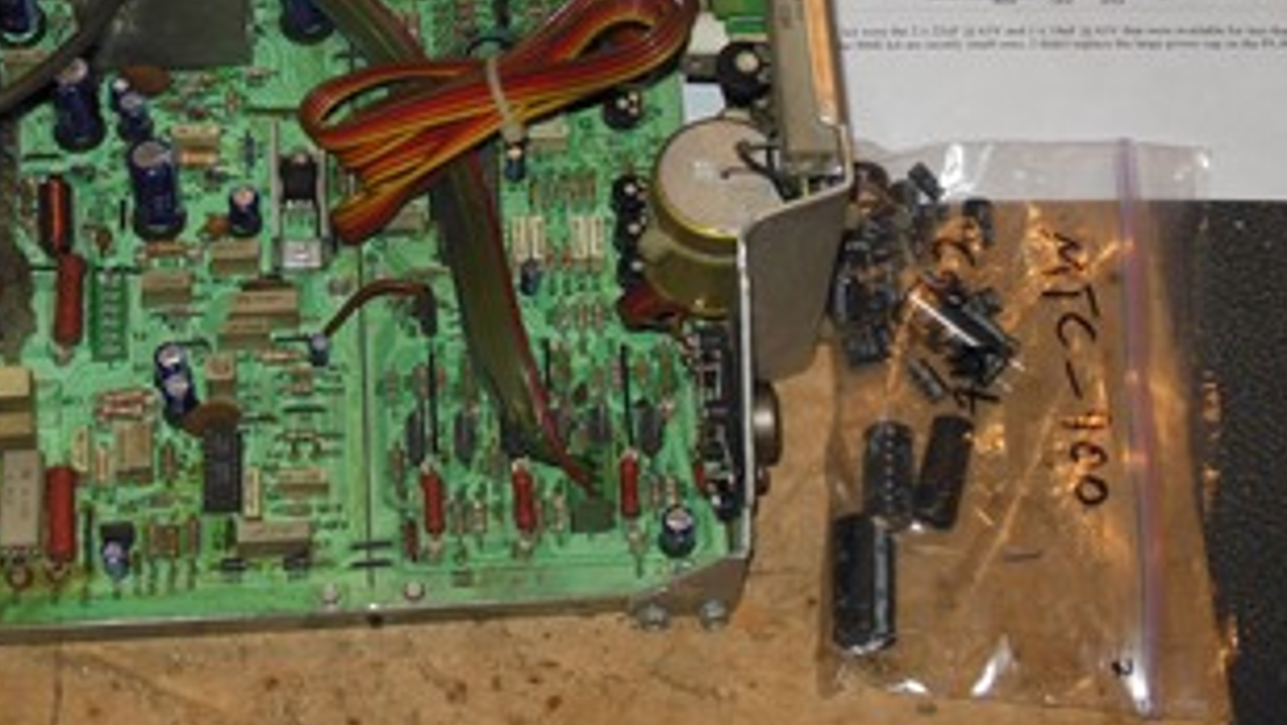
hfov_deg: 26.8
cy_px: 33
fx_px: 2697
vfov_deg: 15.1
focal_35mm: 79
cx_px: 537
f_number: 4
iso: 200
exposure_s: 1/60
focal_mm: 8.9
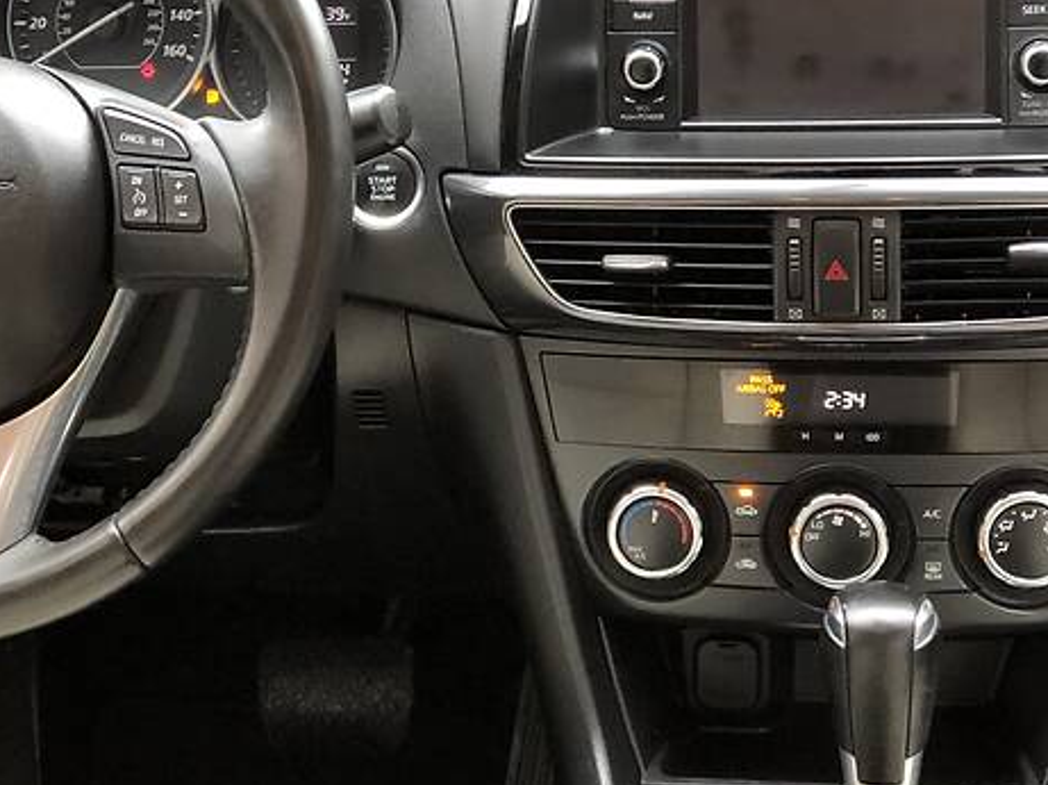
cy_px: 225
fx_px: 2995
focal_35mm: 99
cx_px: 377
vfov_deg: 14.9
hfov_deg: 19.8
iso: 160
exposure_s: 1/30
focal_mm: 6.6
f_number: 2.8
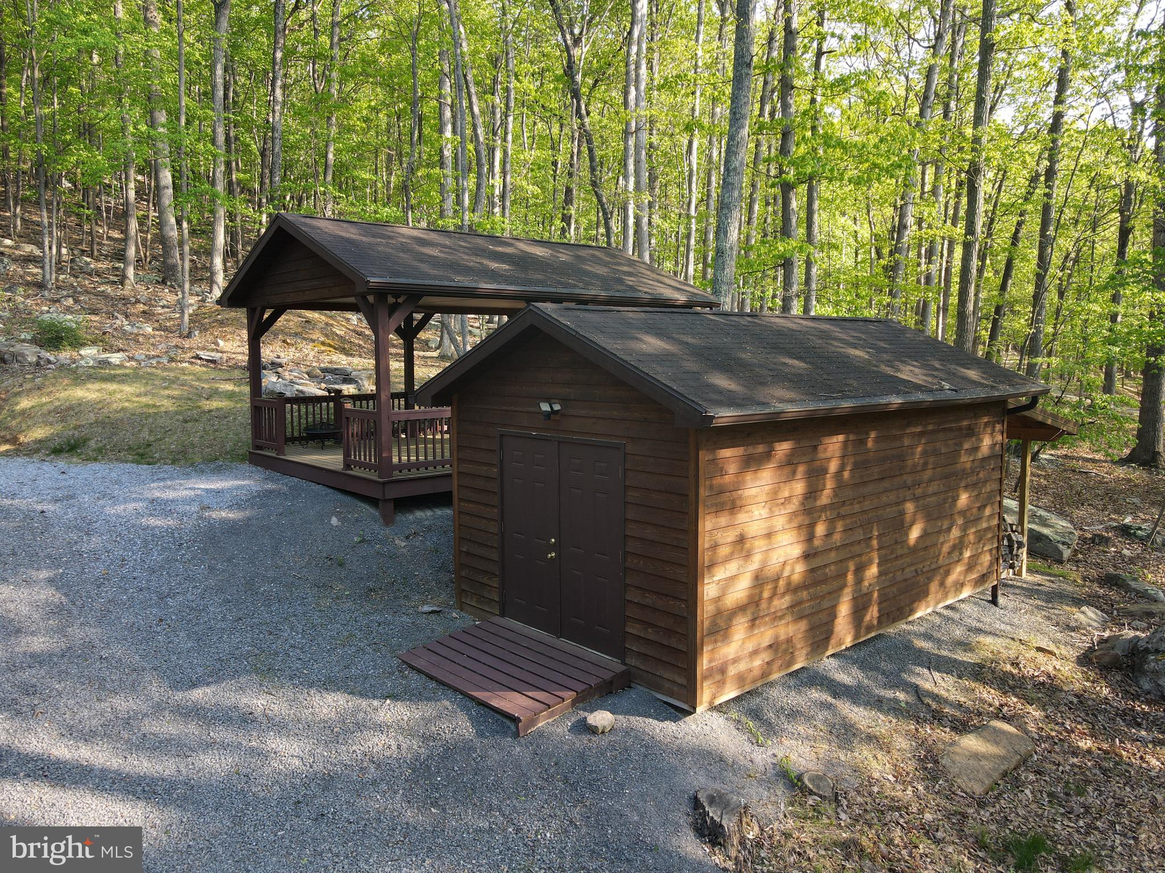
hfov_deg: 71.6
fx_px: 808
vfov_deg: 56.8
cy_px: 436
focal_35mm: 24
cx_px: 582
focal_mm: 4.5
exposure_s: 1/40
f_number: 2.8
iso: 100
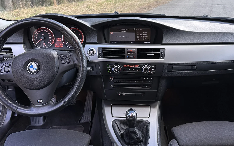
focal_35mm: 33
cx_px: 128
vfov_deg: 38.0
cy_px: 53
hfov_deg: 58.0
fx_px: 210
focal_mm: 6.86
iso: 200
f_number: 1.78
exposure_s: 1/121
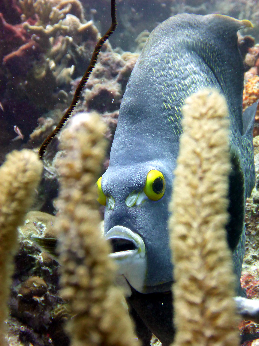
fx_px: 978
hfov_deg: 15.1
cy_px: 173
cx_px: 130
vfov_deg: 20.0
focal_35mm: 98
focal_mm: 17.4
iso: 200
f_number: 5.7
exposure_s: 1/100
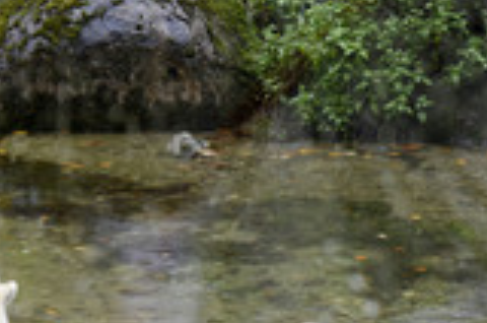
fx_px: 2363
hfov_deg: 11.8
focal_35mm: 175
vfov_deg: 7.8
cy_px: 372
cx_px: 163
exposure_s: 1/160
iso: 2000
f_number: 6.3
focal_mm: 62
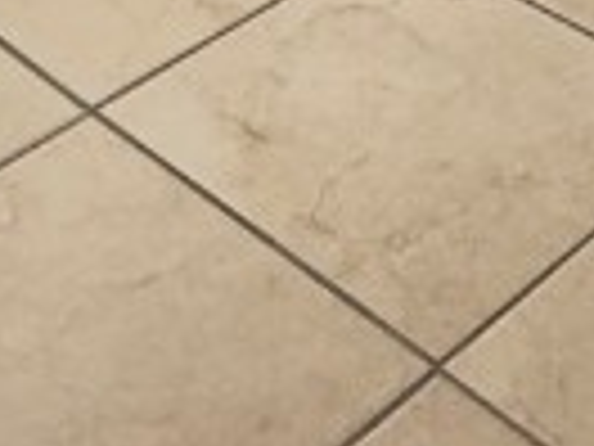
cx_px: 238
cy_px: -991
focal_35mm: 109
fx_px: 1870
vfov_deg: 9.6
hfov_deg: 18.0
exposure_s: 1/99
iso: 320
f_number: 2.2
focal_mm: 2.22
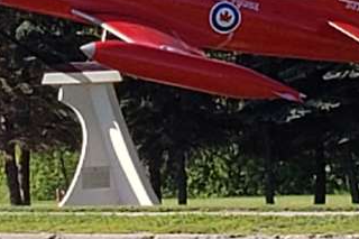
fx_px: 648
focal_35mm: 65
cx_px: 101
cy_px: 33
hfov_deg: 30.6
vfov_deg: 20.5
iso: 50
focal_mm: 4.3
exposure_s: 1/1036
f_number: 2.4
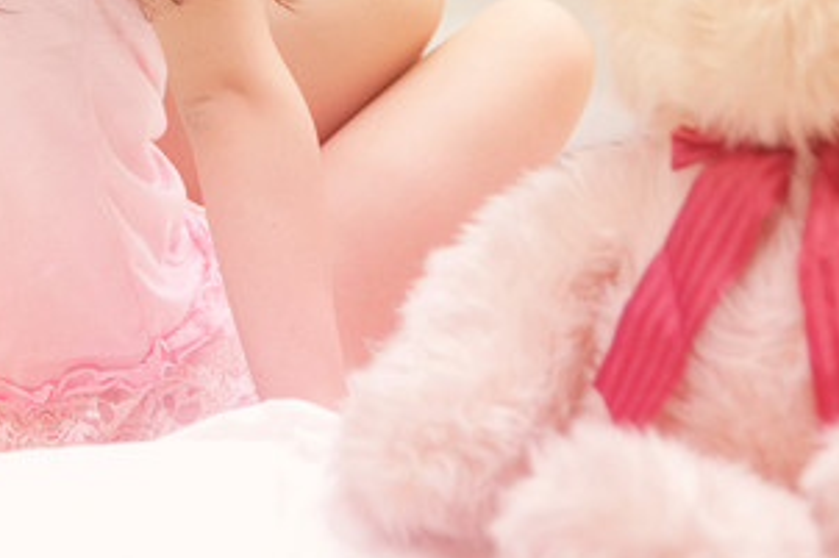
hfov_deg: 15.0
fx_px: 3144
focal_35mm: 135
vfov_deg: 10.1
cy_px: -21
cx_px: 94
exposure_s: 1/320
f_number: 2.8
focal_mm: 34
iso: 200
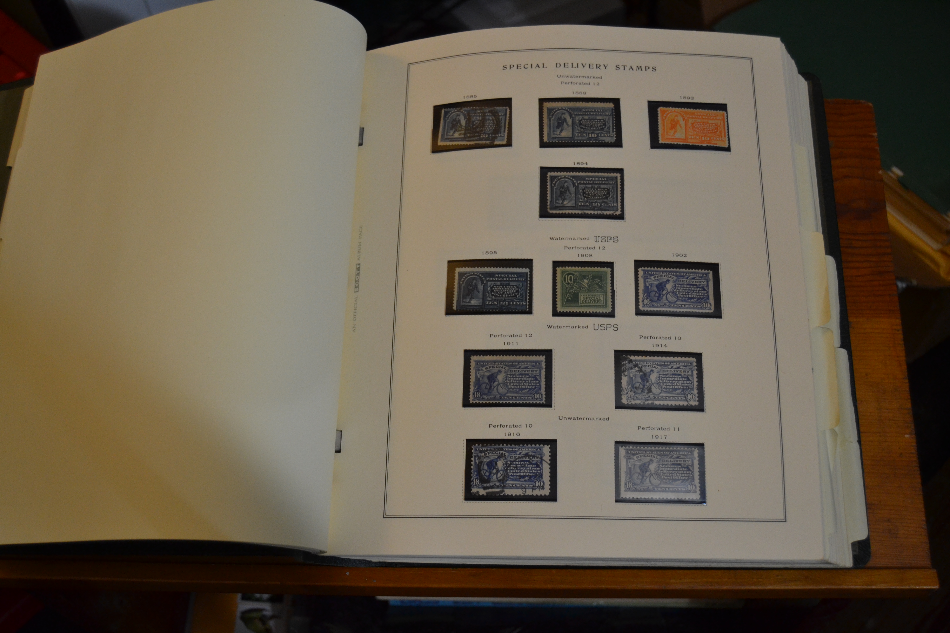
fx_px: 950
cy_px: 316
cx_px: 475
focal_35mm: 36
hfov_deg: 53.1
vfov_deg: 36.9
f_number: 3.8
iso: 900
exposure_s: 1/60
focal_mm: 24
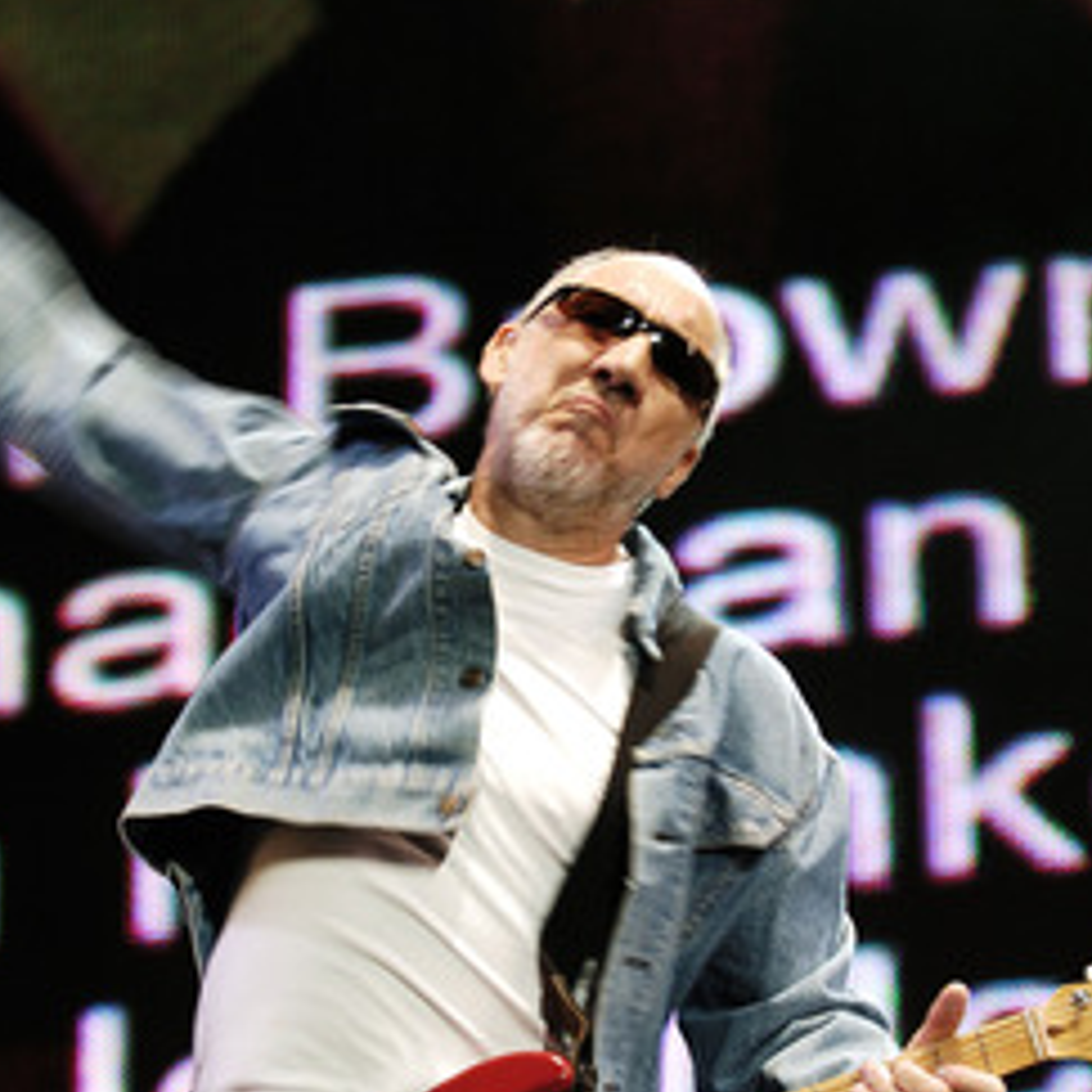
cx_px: 537
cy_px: 768
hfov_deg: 11.1
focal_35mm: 158
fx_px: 5628
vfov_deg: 11.1
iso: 400
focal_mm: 75
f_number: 2.8
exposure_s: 1/125
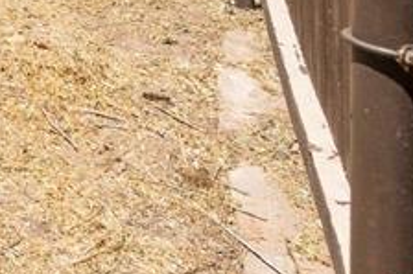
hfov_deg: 17.4
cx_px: -459
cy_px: -324
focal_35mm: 73
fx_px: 837
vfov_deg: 14.4
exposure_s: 1/800
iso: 400
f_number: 8
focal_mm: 16
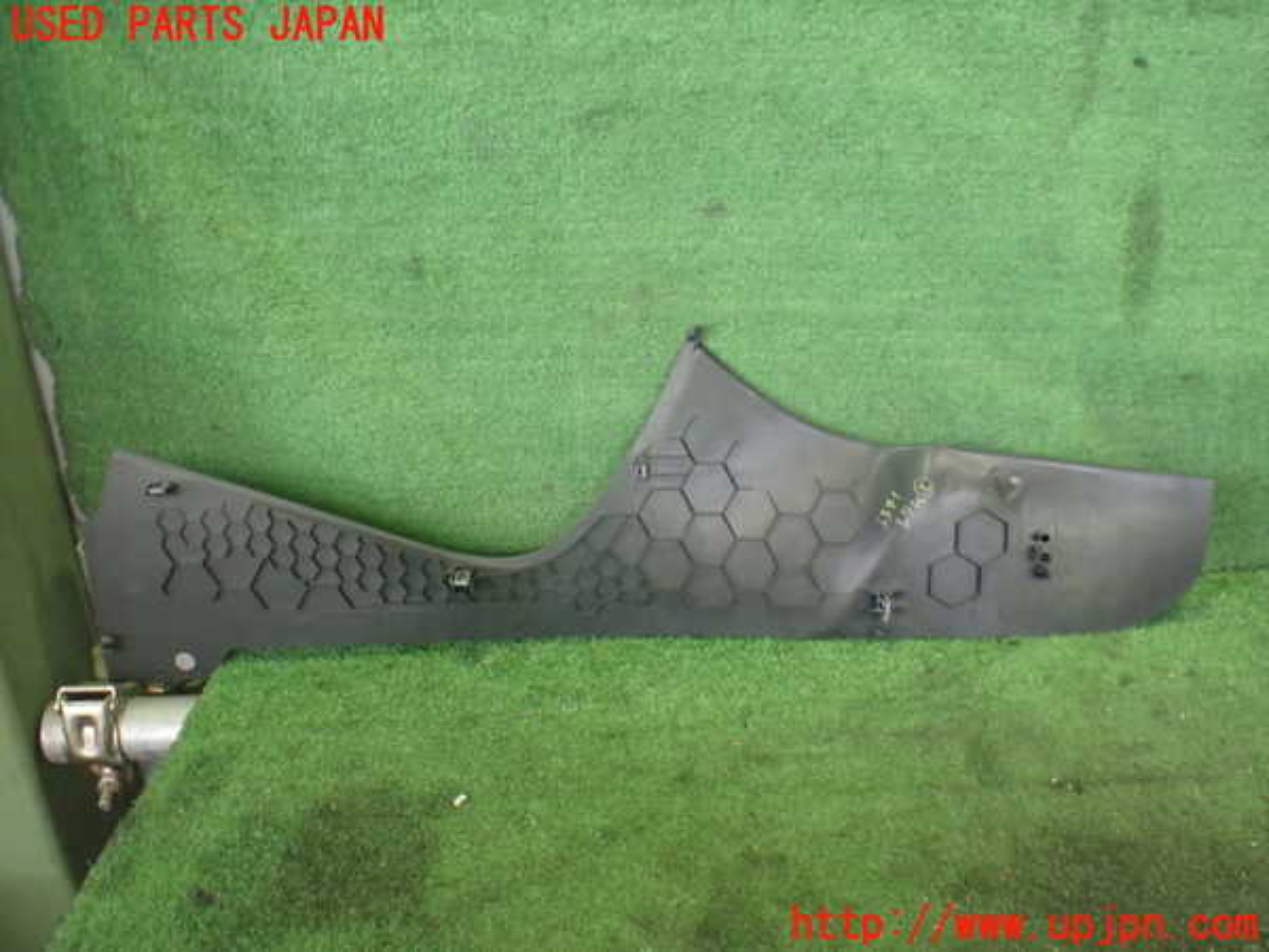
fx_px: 1100
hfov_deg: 60.0
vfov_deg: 46.8
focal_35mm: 30
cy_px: 476
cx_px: 634
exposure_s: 1/50
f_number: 2.3
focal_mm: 5.4
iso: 800
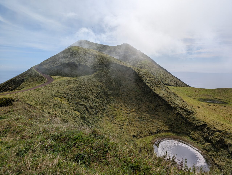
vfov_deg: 56.9
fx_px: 161
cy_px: 88
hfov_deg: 71.5
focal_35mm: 24
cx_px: 116
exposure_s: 1/2604
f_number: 1.68
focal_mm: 6.9
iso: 21
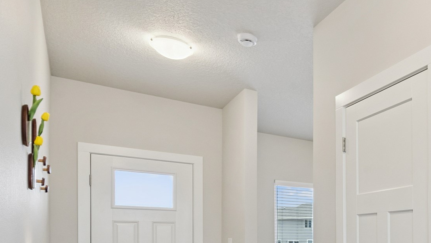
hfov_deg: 50.6
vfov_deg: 32.6
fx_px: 377
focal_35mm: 33
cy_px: 246
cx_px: 410
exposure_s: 1/20
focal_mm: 16
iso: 800
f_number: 9
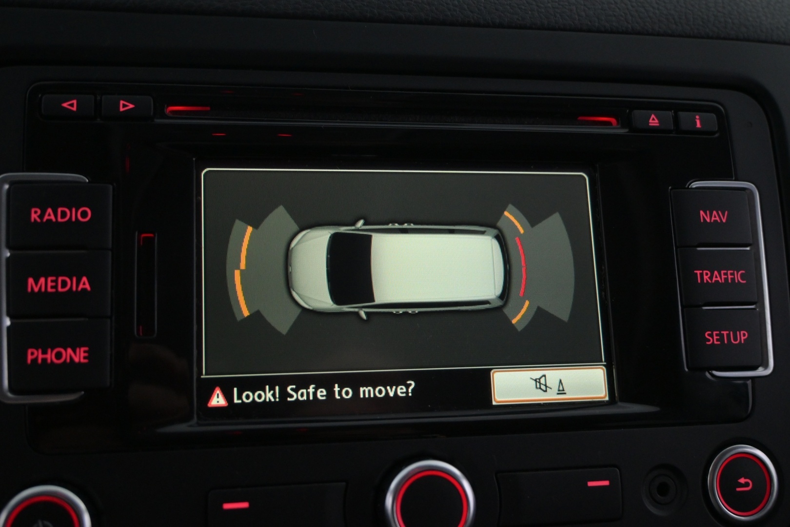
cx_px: 395
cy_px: 264
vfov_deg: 35.5
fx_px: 823
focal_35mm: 38
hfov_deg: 51.3
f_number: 4.5
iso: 2500
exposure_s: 1/80
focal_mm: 25
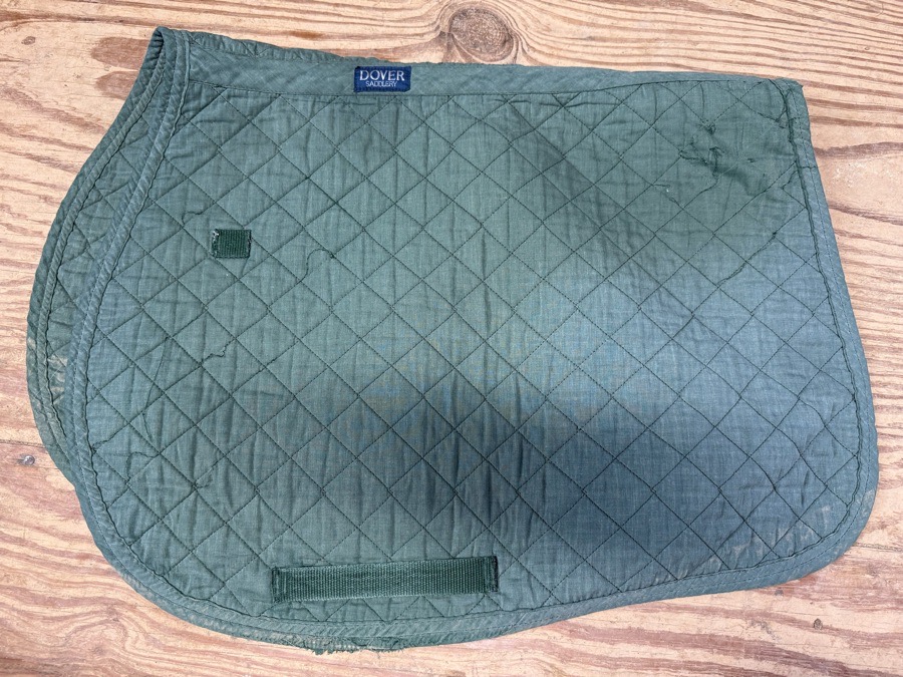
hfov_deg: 71.6
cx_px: 452
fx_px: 626
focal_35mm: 24
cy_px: 338
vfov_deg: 56.8
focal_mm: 6.76
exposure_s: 1/60
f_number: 1.78
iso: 200
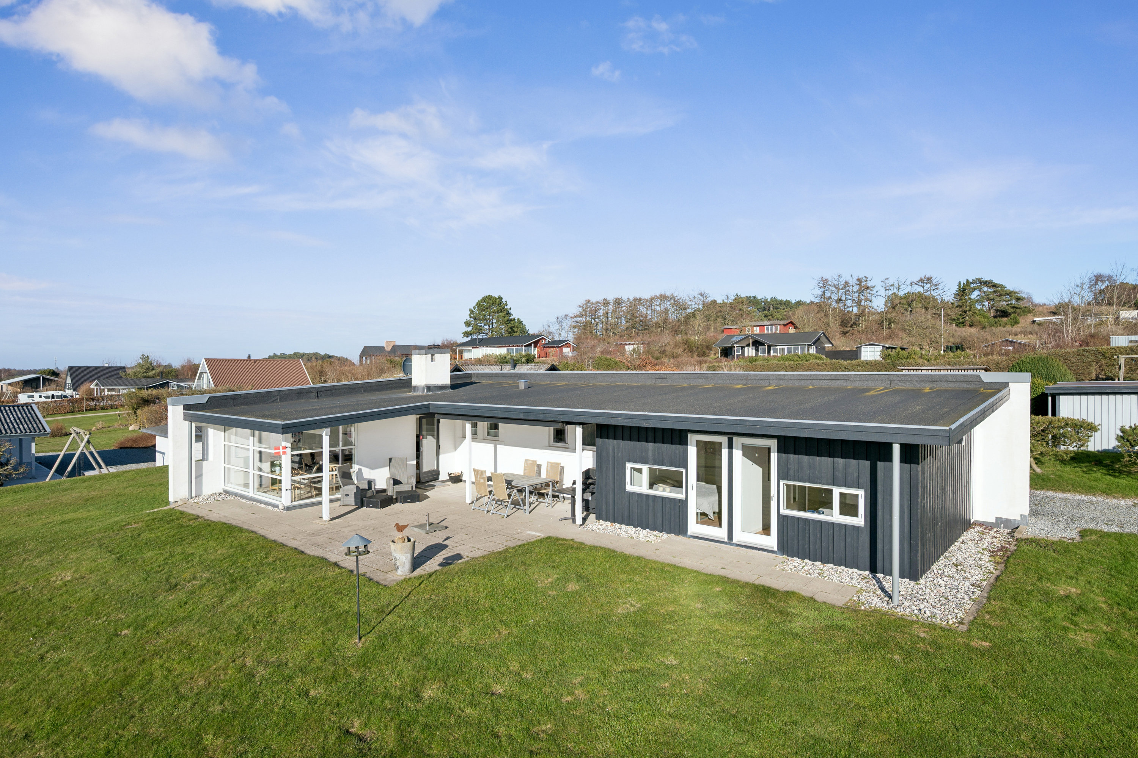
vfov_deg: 61.9
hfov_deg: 84.0
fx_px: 632
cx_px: 569
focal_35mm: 20
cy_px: 379
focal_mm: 20
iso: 200
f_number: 8
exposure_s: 1/800
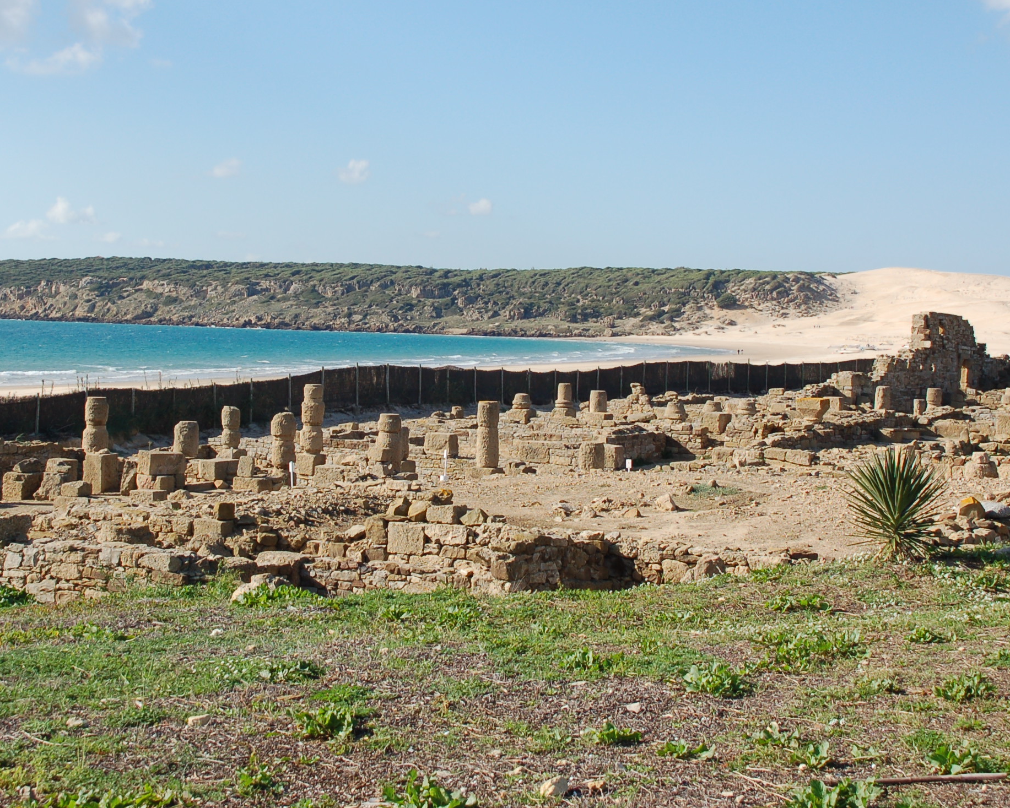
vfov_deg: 25.3
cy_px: 288
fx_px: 1794
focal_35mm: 60
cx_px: 431
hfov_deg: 31.4
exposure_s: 1/320
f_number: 9
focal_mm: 26
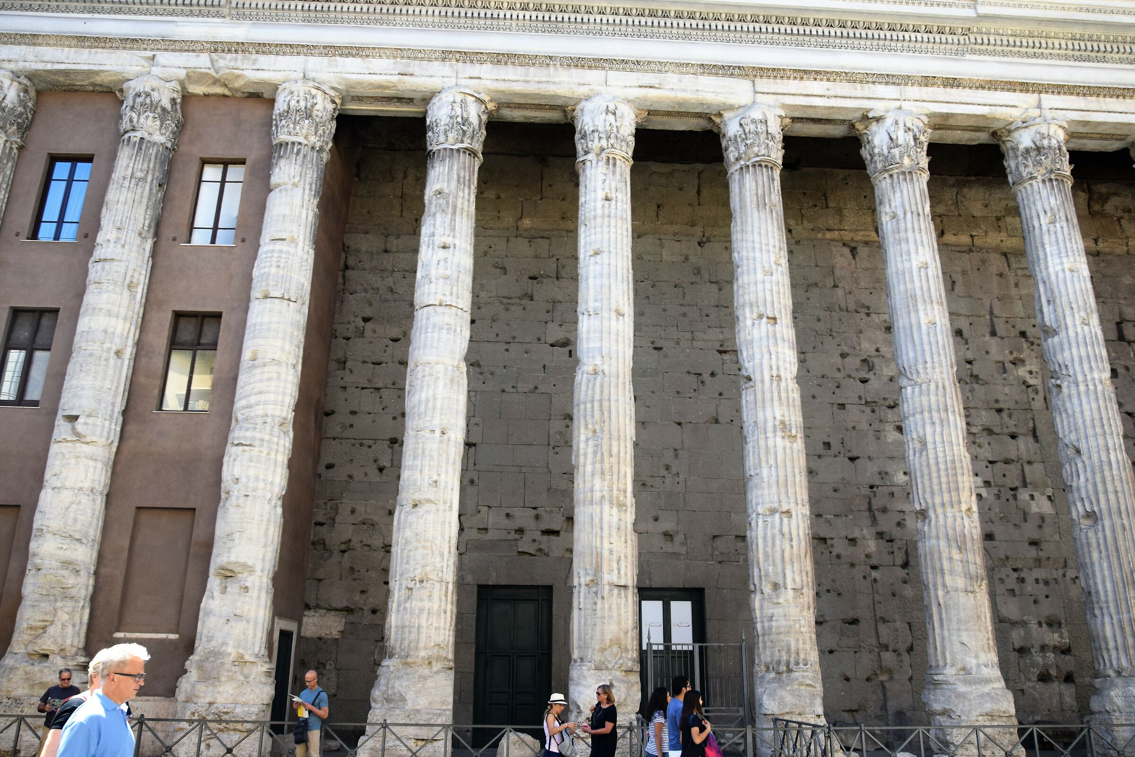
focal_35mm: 27
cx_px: 568
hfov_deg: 67.4
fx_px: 851
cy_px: 378
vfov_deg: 47.9
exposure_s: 1/160
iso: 400
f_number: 6.3
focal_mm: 18
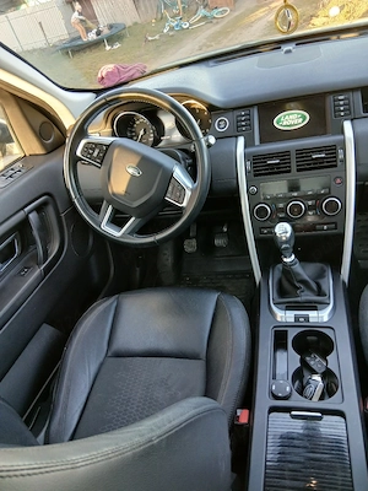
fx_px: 369
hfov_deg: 53.1
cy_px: 246
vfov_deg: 67.3
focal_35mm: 26
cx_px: 184
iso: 200
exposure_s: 1/50.3
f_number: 1.8
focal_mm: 3.98
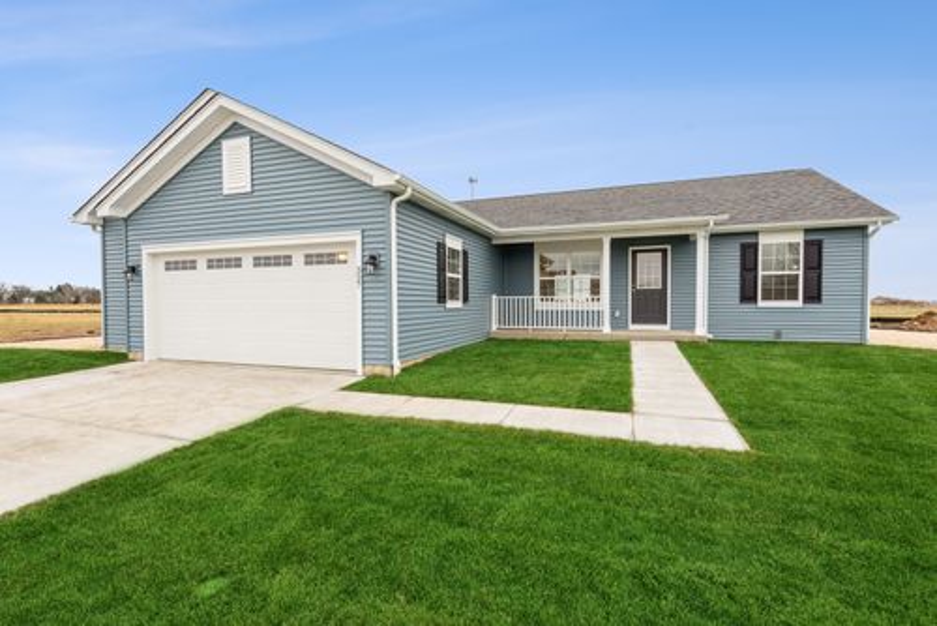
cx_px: 468
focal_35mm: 17
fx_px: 443
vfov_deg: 70.5
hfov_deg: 93.2
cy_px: 313
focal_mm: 17
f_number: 8
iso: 200
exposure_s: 1/80
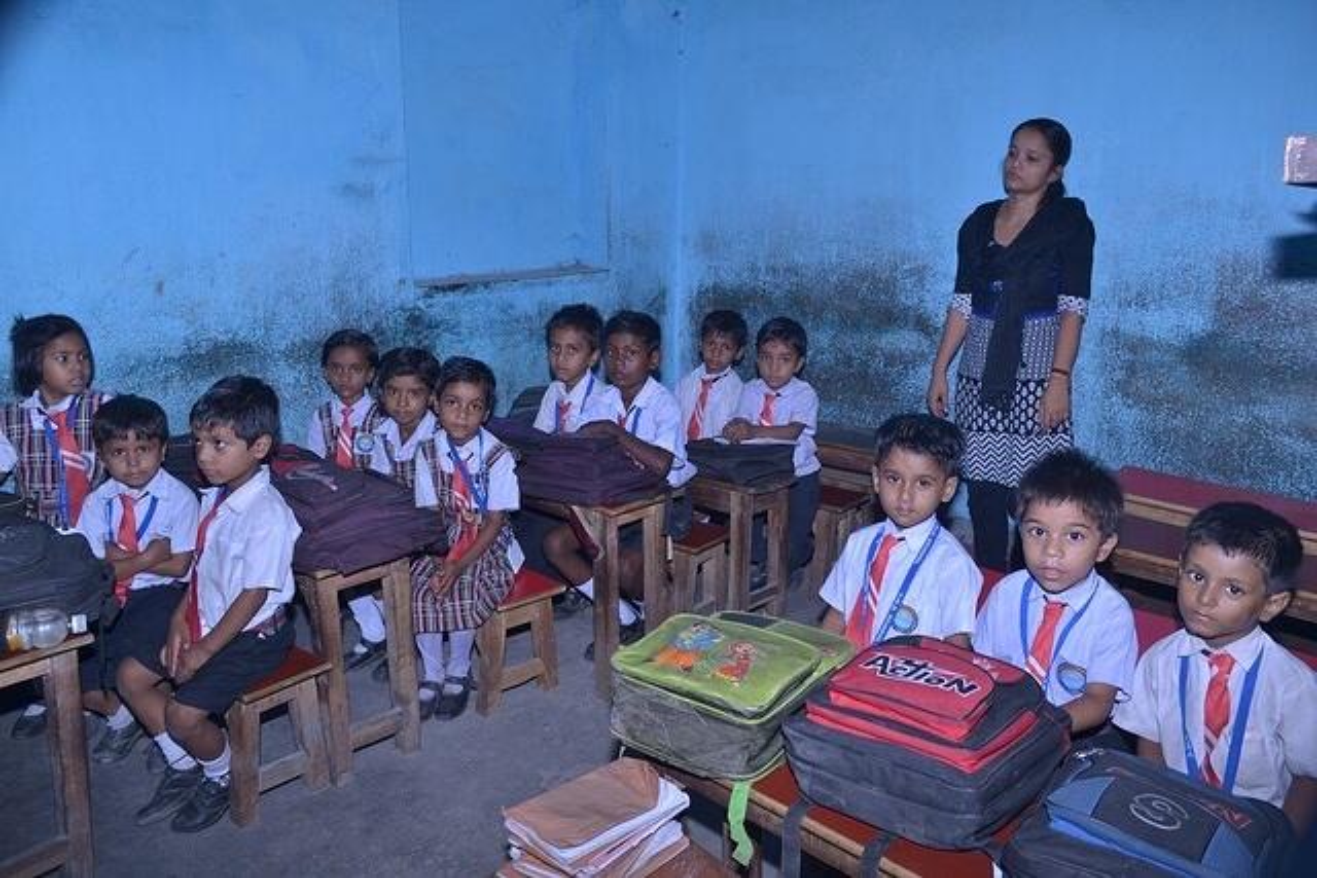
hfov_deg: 61.9
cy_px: 439
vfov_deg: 43.6
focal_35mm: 30
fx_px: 1098
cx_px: 658
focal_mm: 20
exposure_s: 1/200
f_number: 6.3
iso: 400
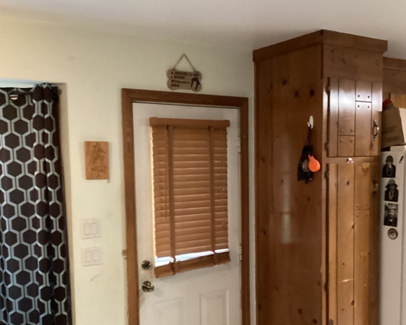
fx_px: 493
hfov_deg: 44.8
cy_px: 214
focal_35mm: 41
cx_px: 201
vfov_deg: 36.2
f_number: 2.4
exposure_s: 1/30
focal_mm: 3.3
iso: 500
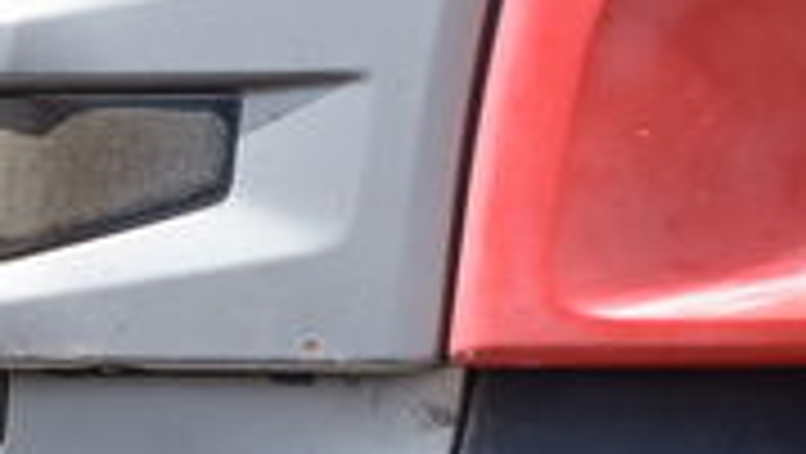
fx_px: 8042
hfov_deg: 5.3
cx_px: -1783
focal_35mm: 376
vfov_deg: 3.2
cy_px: 609
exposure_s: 1/250
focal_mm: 46
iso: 250
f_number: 9
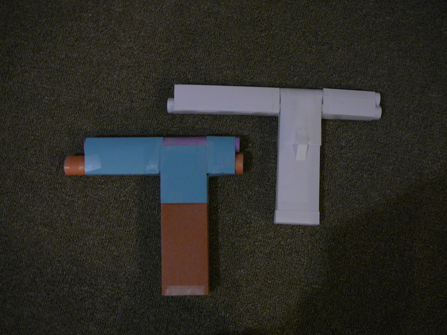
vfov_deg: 40.7
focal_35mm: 35
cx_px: 224
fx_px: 452
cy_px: 168
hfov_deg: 52.6
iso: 200
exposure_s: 1/8
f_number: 2.8
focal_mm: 5.2
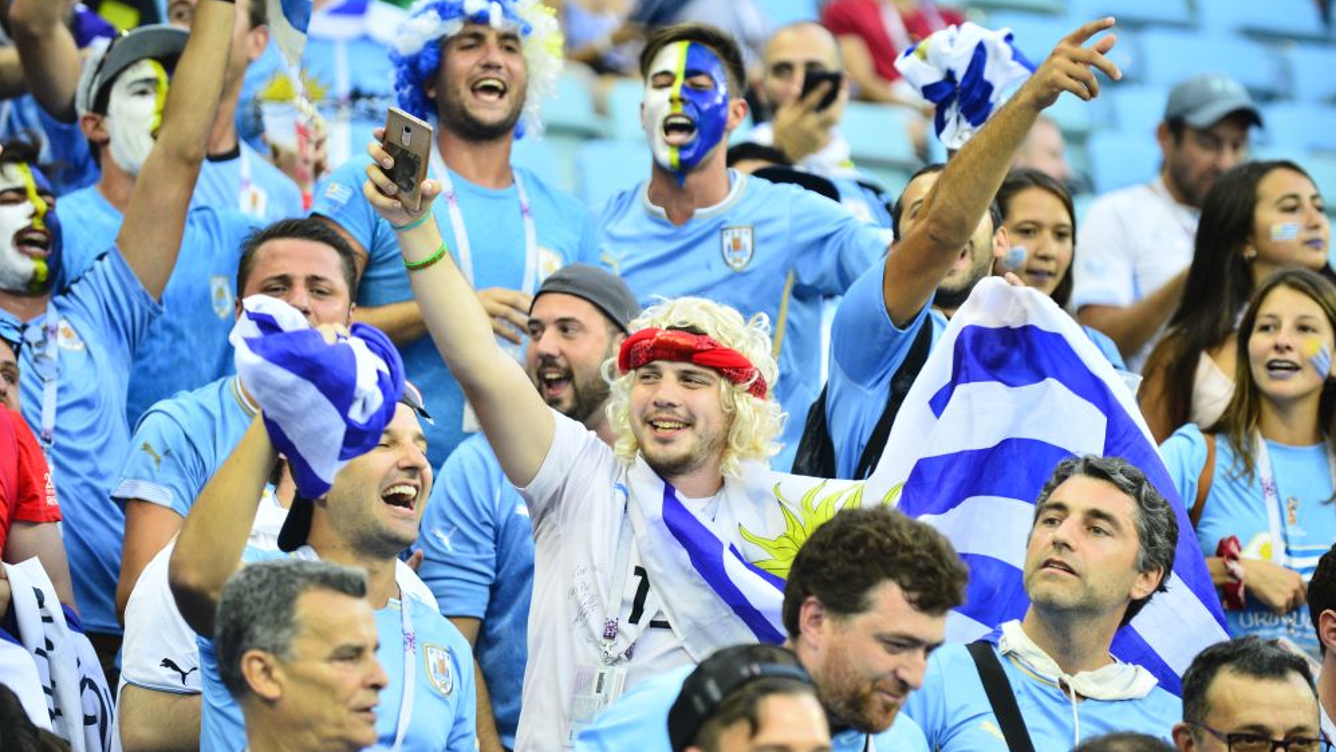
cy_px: 408
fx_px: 5208
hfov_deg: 14.6
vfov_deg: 8.3
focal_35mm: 147
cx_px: 669
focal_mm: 140
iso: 2000
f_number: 5
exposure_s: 1/400
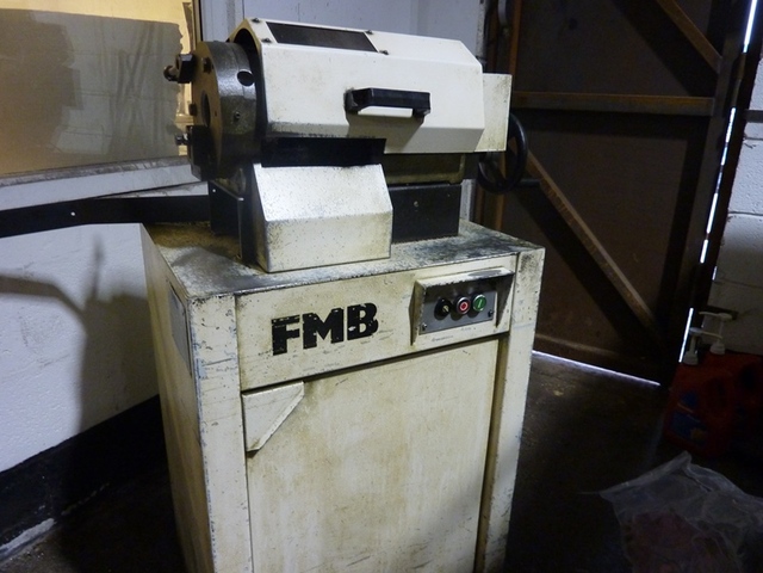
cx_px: 382
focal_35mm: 25
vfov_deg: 54.9
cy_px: 286
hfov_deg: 69.4
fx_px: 551
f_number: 3.3
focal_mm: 4.1
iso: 400
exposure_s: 1/13
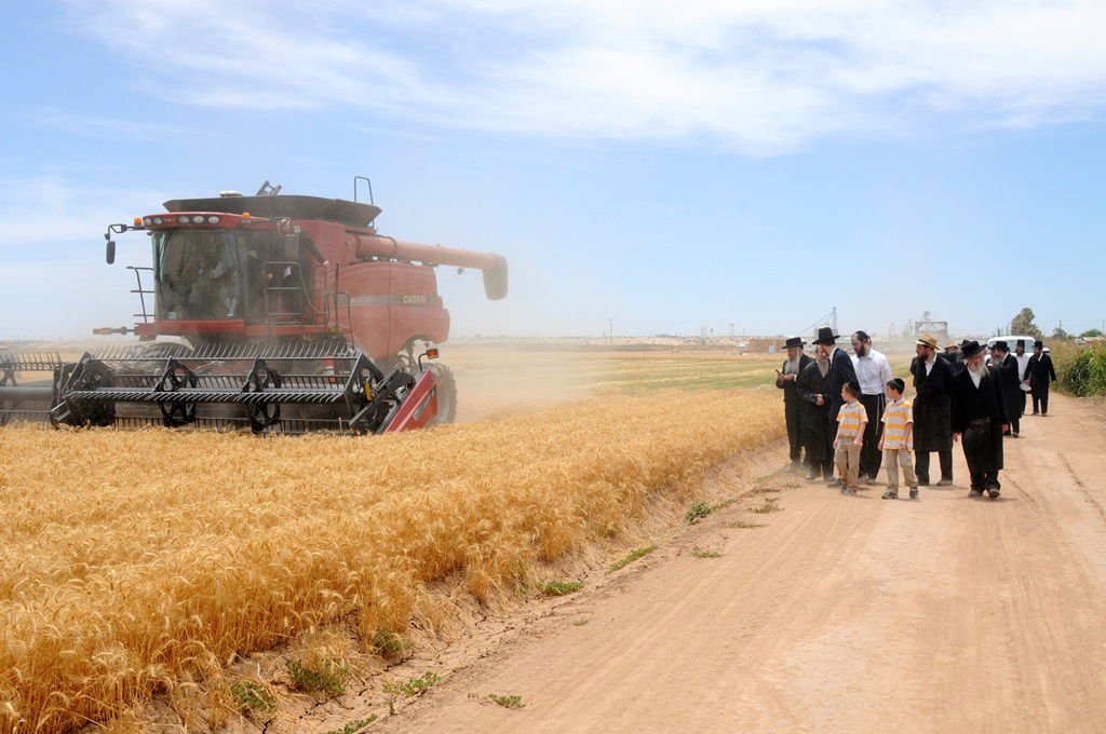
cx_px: 553
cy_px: 367
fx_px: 1289
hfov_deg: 46.5
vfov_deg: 31.8
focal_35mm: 42
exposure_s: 1/400
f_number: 10
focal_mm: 28
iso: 250
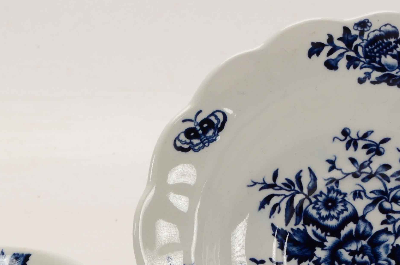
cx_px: 153
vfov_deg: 5.9
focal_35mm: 230
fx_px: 2551
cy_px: 305
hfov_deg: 9.0
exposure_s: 1/160
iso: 200
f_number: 22
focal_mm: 58
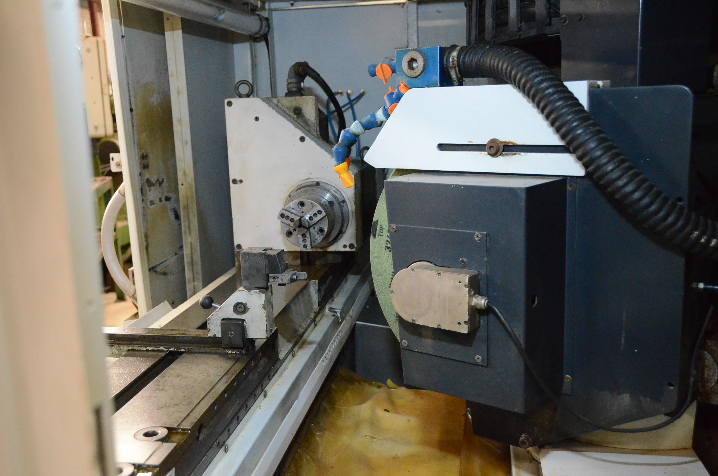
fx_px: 717
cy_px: 238
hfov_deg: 53.2
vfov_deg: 36.7
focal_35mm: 36
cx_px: 359
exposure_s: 1/100
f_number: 3.8
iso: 6400
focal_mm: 24
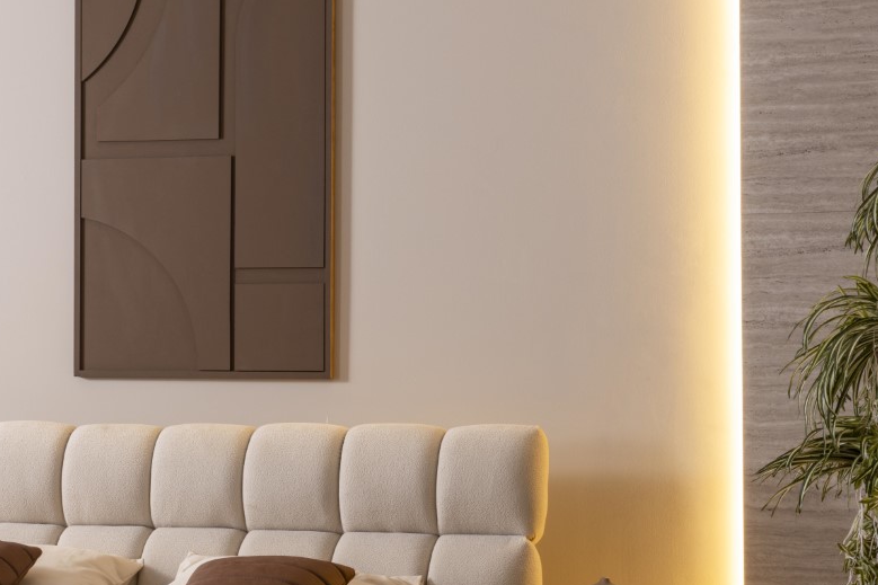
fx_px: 2536
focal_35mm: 104
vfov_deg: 13.1
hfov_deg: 19.3
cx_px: 76
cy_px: 389
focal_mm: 50
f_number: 13
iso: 100
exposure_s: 1
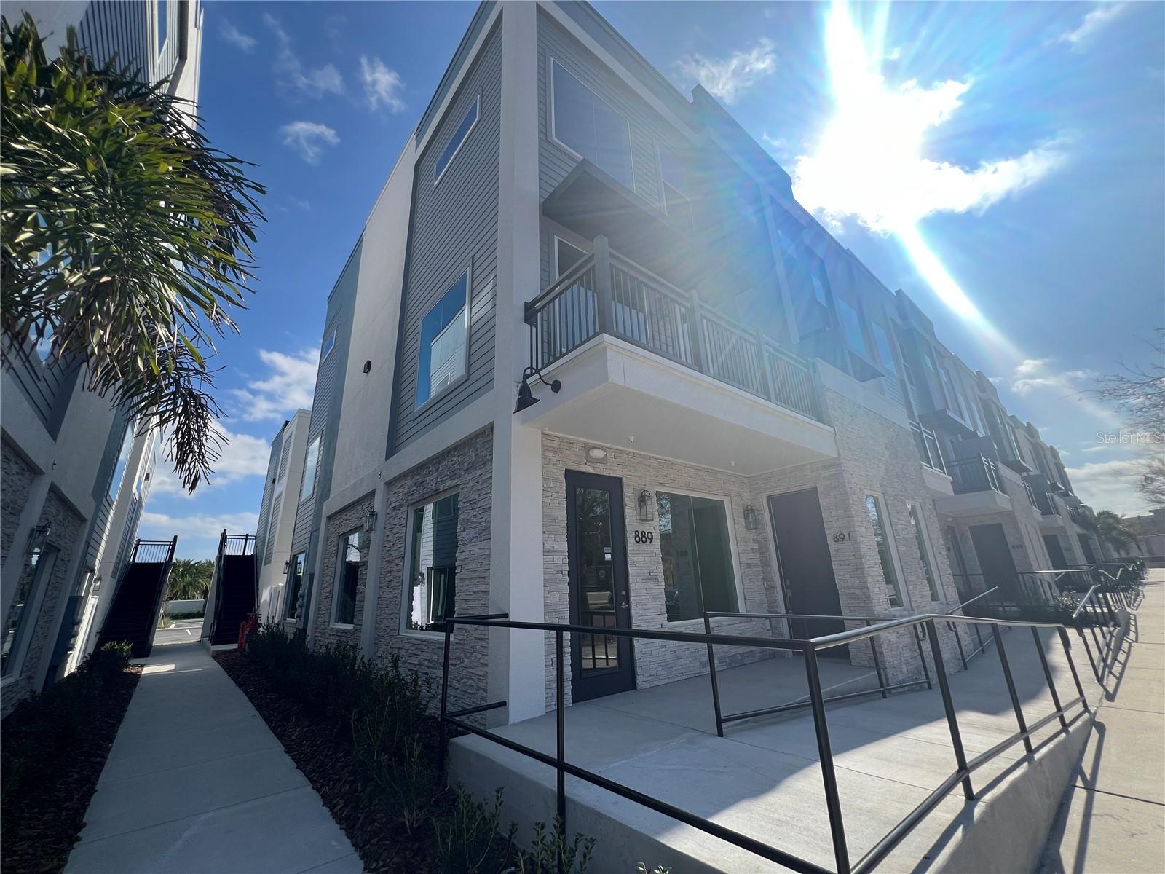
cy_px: 437
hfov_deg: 106.2
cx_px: 582
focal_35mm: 13
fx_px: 438
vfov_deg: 89.9
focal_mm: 1.57
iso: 32
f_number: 1.8
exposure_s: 1/1449
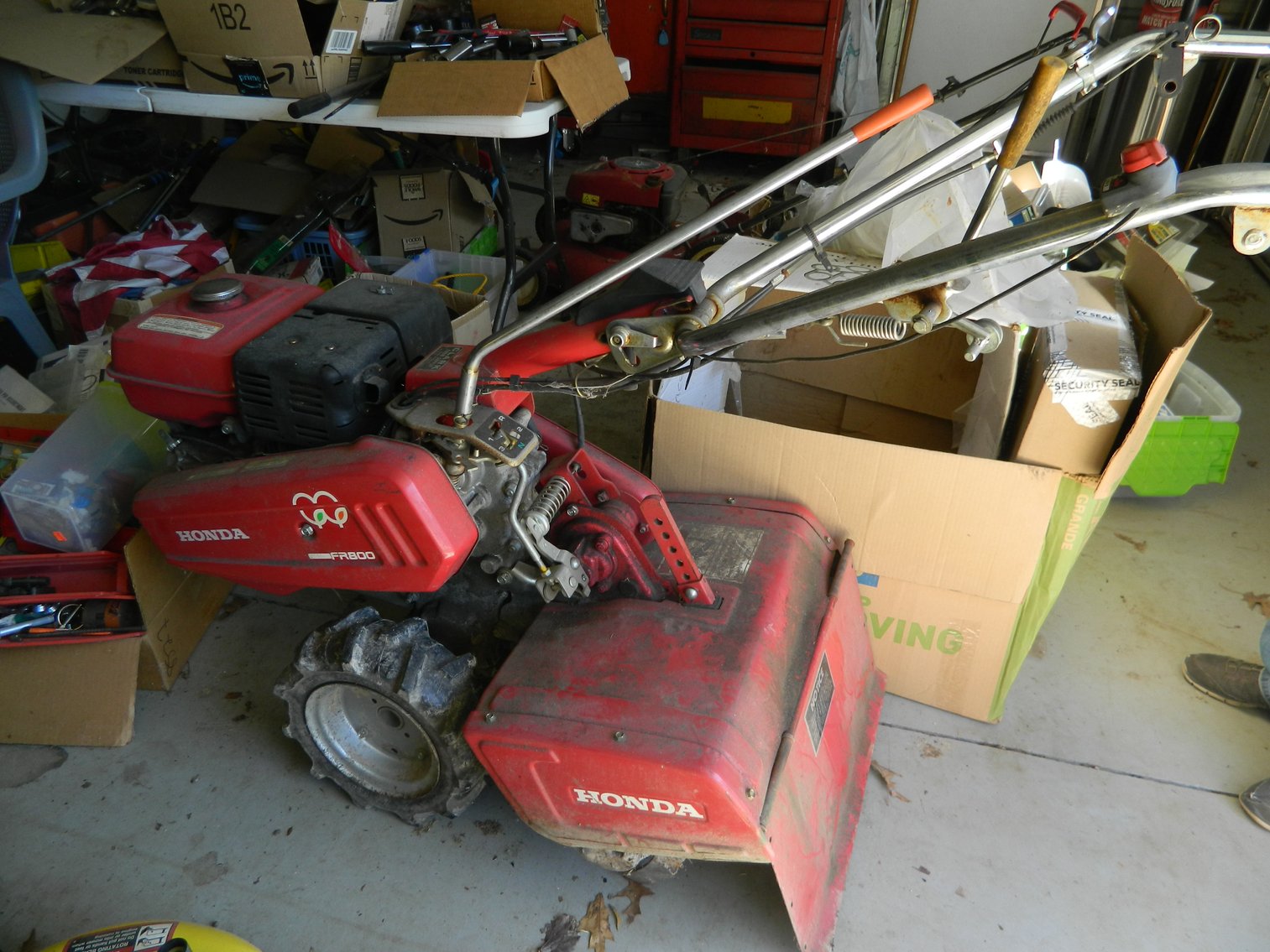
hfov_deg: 69.4
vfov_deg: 54.9
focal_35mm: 25
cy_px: 476
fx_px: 917
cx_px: 635
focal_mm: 4.5
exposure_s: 1/40
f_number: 3.1
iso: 80
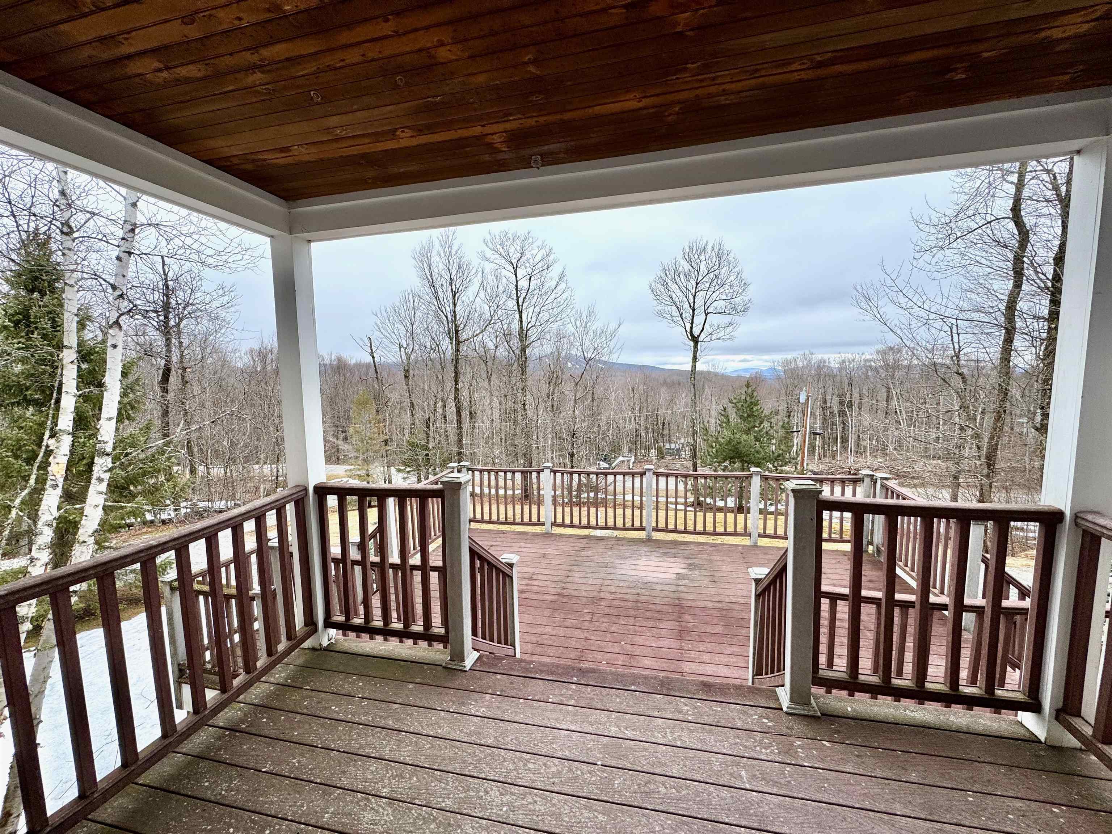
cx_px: 556
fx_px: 450
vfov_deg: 85.7
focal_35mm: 14
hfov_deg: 102.1
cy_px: 417
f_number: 2.2
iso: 40
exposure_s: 1/1277
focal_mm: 2.22
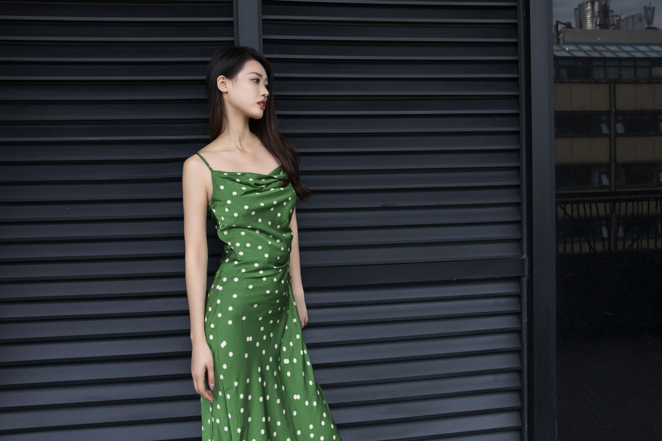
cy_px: 220
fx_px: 533
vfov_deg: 45.0
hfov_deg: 63.7
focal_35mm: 29
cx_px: 331
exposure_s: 1/160
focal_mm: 30
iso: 1600
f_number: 6.3
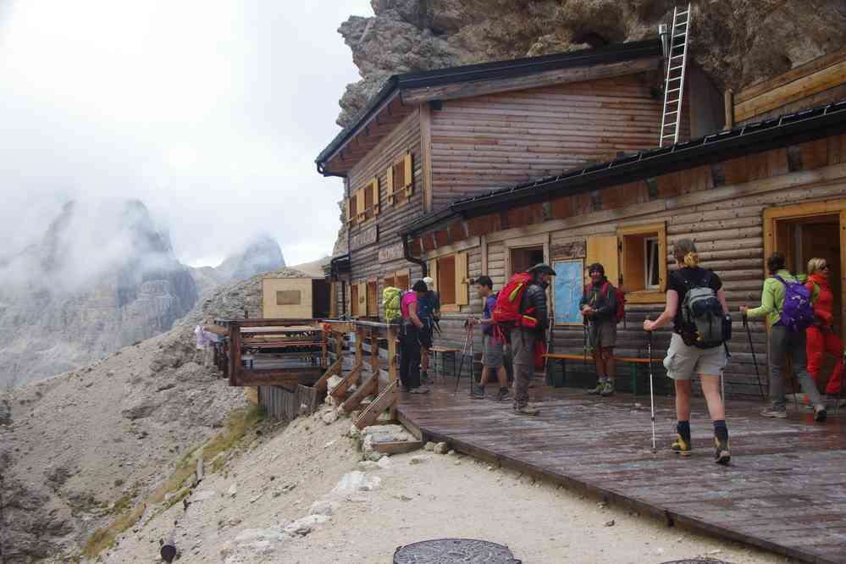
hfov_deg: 48.1
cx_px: 423
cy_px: 282
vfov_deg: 33.1
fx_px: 948
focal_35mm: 40
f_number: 7.1
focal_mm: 26.9
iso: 200
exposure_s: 1/50
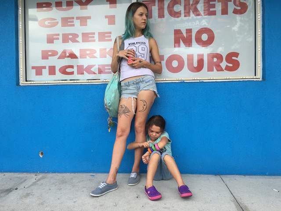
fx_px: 235
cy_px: 106
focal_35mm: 29
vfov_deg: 48.2
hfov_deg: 61.7
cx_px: 140
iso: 25
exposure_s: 1/334
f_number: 2.2
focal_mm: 4.15
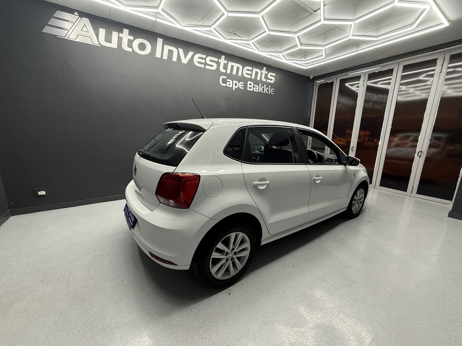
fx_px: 187
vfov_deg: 85.7
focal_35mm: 14
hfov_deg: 102.1
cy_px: 173
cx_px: 231
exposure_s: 1/100
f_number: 2.2
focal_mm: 2.22
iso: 200
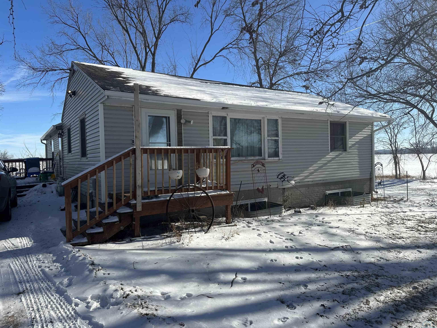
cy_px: 164
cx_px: 218
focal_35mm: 24
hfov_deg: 71.6
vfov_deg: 56.8
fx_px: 303
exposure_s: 1/6623
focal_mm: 6.86
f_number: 1.78
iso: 80
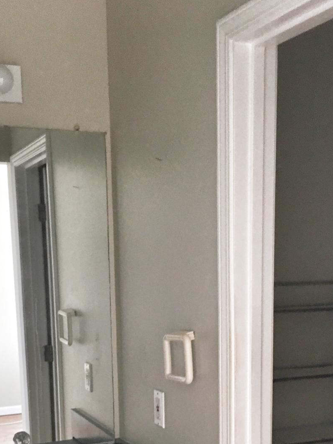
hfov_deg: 26.6
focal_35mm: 55
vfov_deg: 33.1
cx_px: 160
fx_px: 706
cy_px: 404
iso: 100
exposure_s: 1/30
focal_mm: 4.15
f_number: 2.2
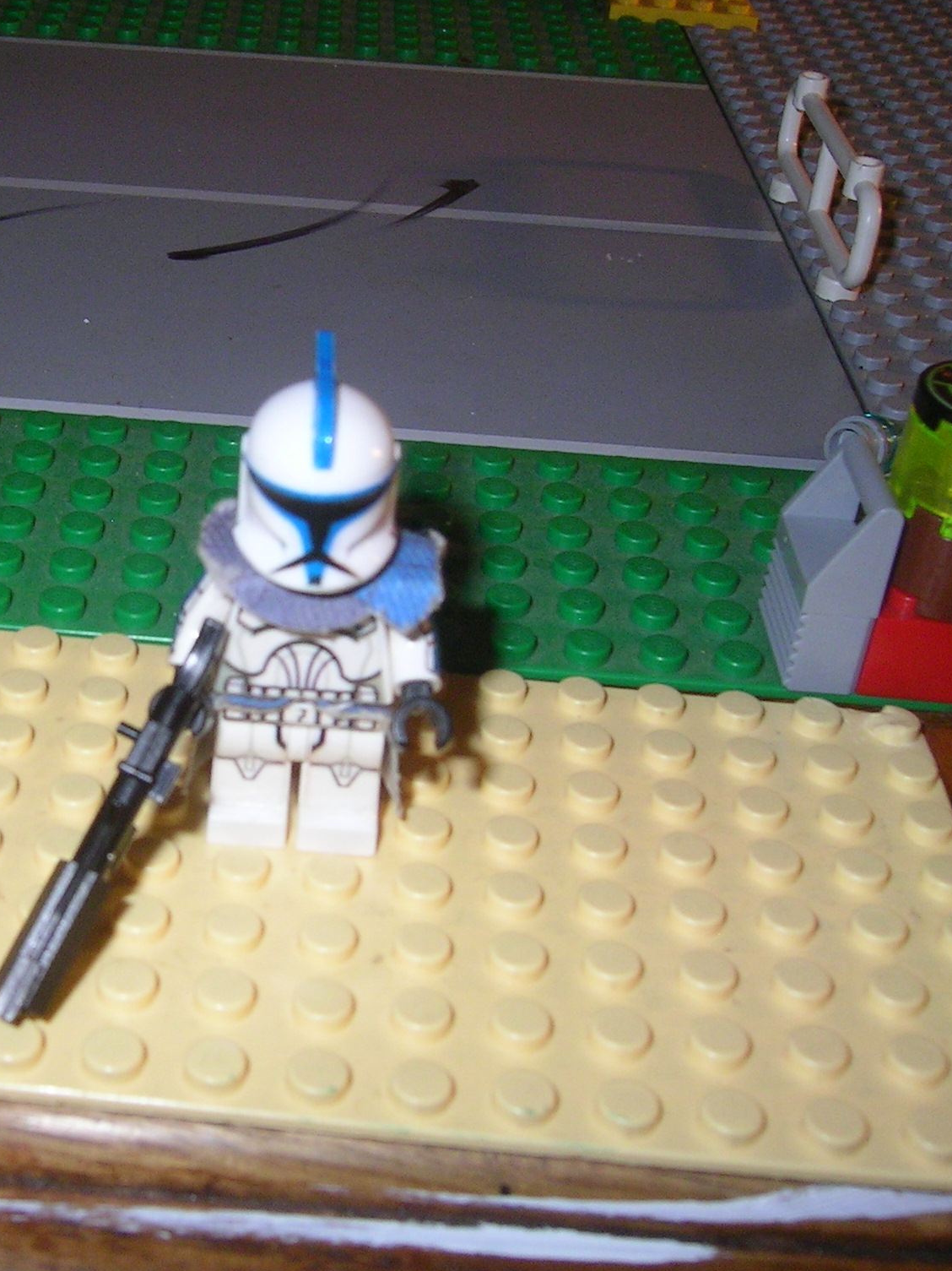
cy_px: 638
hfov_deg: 28.8
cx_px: 152
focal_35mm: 49
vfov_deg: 38.9
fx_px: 1798
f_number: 4.8
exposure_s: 1/30
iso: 100
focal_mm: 5.6
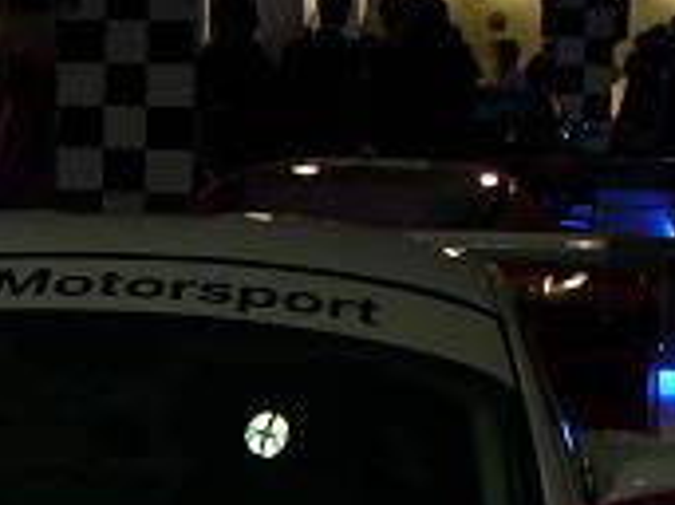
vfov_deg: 9.0
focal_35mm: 155
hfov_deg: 12.5
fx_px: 3020
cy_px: 982
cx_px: -109
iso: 80
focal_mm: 6.1
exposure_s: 1/125
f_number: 2.8
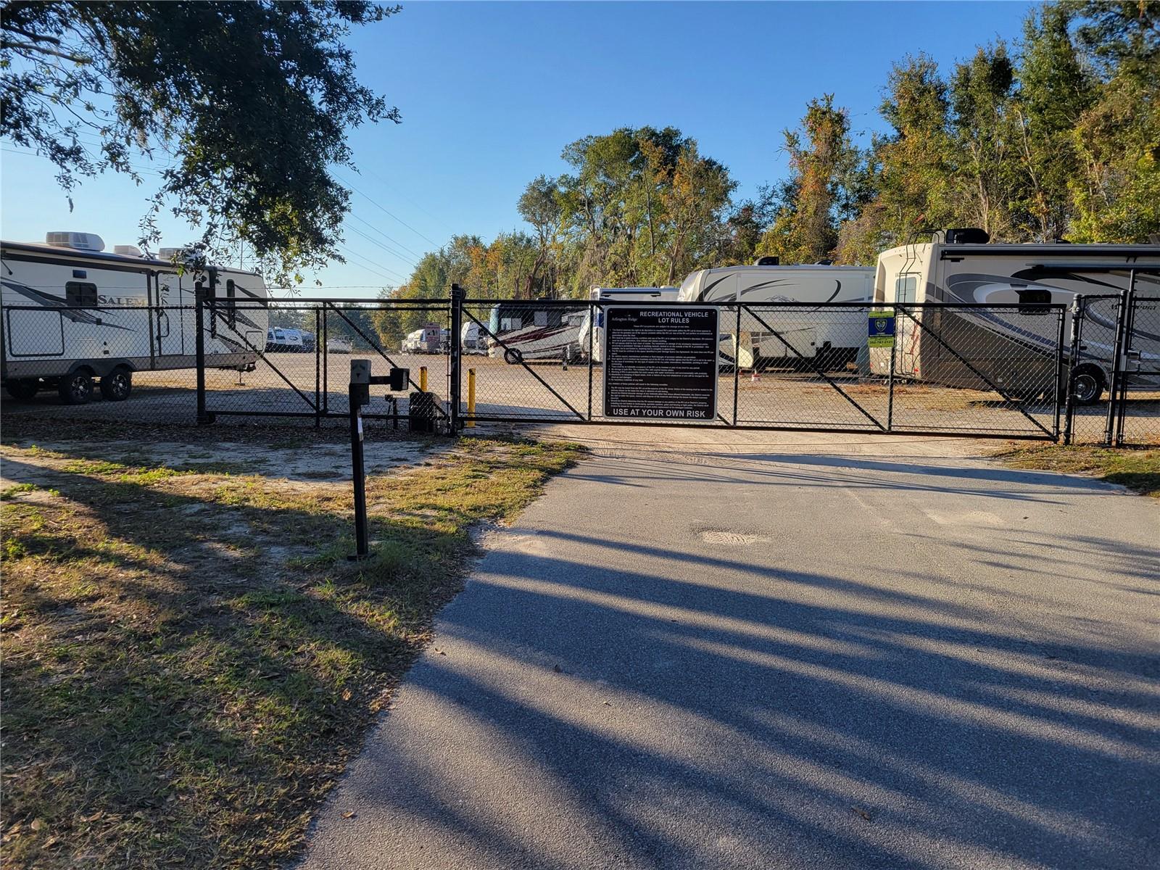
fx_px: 871
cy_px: 435
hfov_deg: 67.3
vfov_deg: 53.1
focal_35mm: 26
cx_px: 580
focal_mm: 5.4
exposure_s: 1/1262
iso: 40
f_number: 1.8
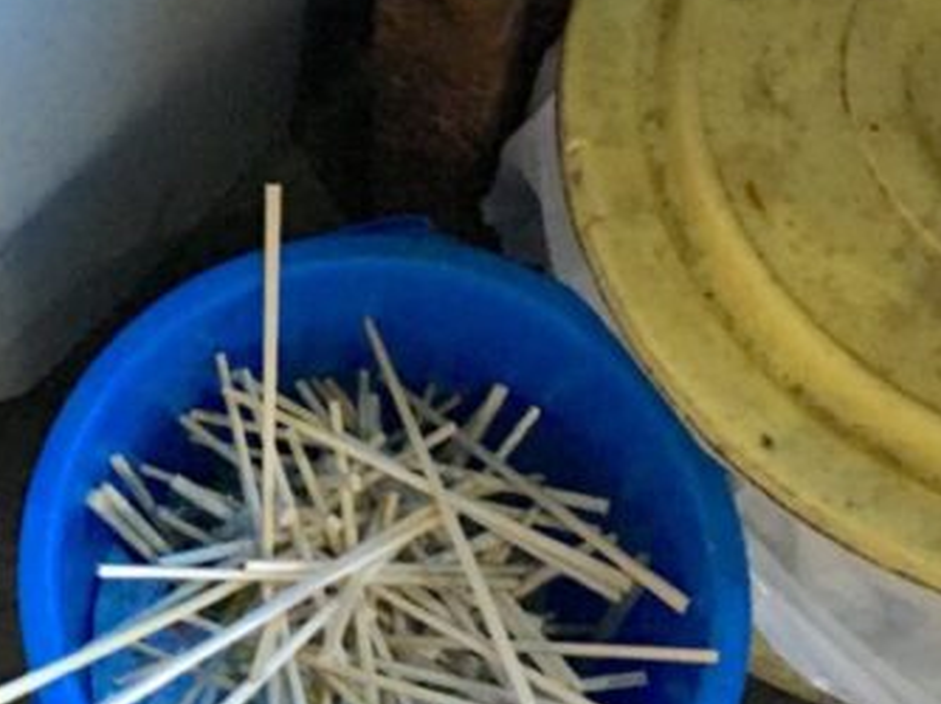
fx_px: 2418
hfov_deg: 21.6
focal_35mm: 89
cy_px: 180
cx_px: 113
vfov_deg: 16.5
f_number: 2.2
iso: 160
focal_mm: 4.15
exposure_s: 1/30
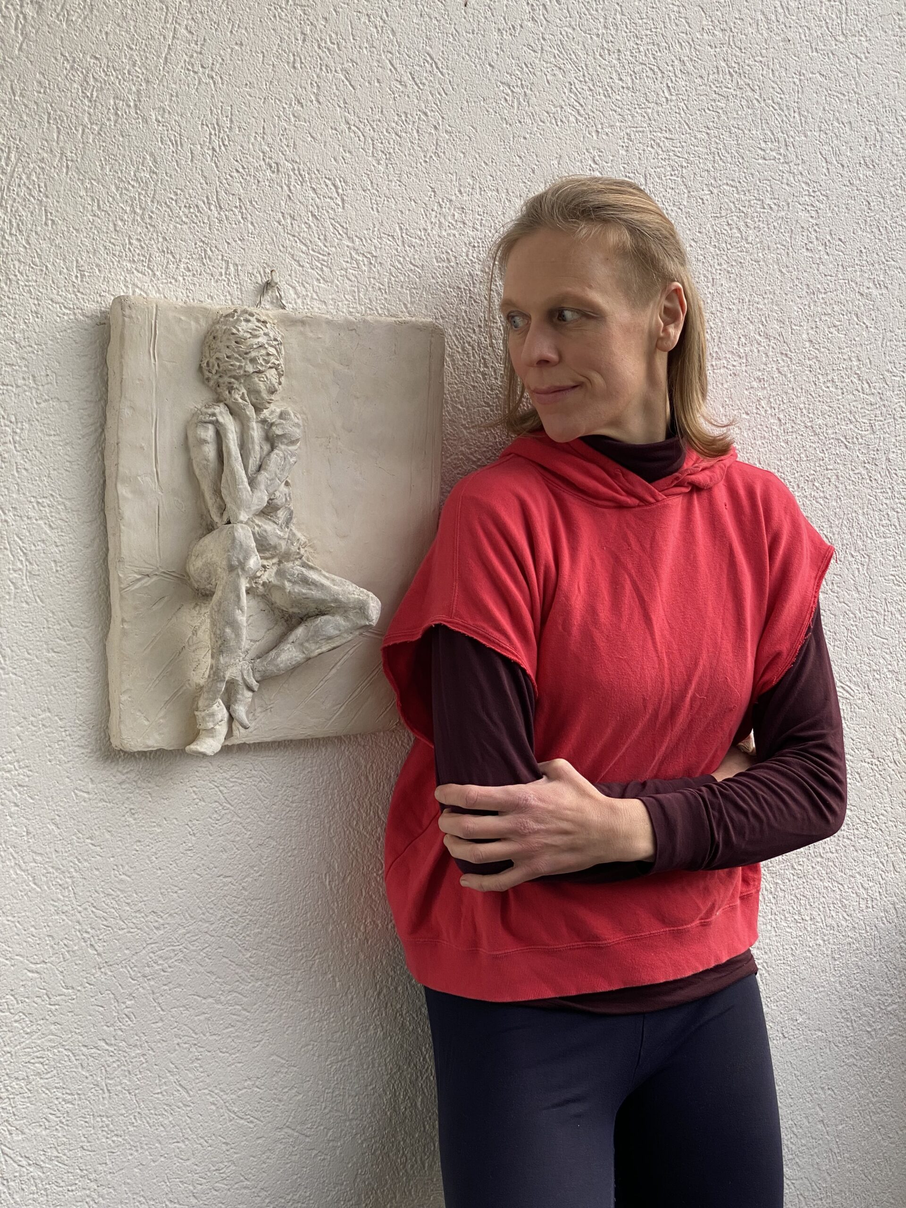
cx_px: 453
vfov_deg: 36.8
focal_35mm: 52
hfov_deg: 28.0
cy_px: 604
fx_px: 1815
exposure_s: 1/279
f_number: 2
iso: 20
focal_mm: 6
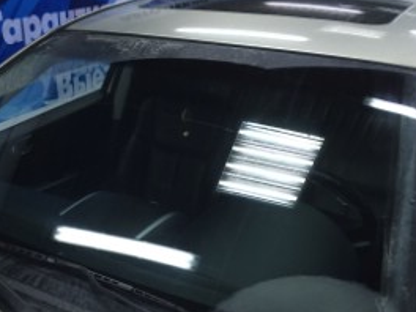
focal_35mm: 44
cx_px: 148
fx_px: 529
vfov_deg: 32.7
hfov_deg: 42.5
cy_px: 200
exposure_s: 1/33
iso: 160
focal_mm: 4.15
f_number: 2.2
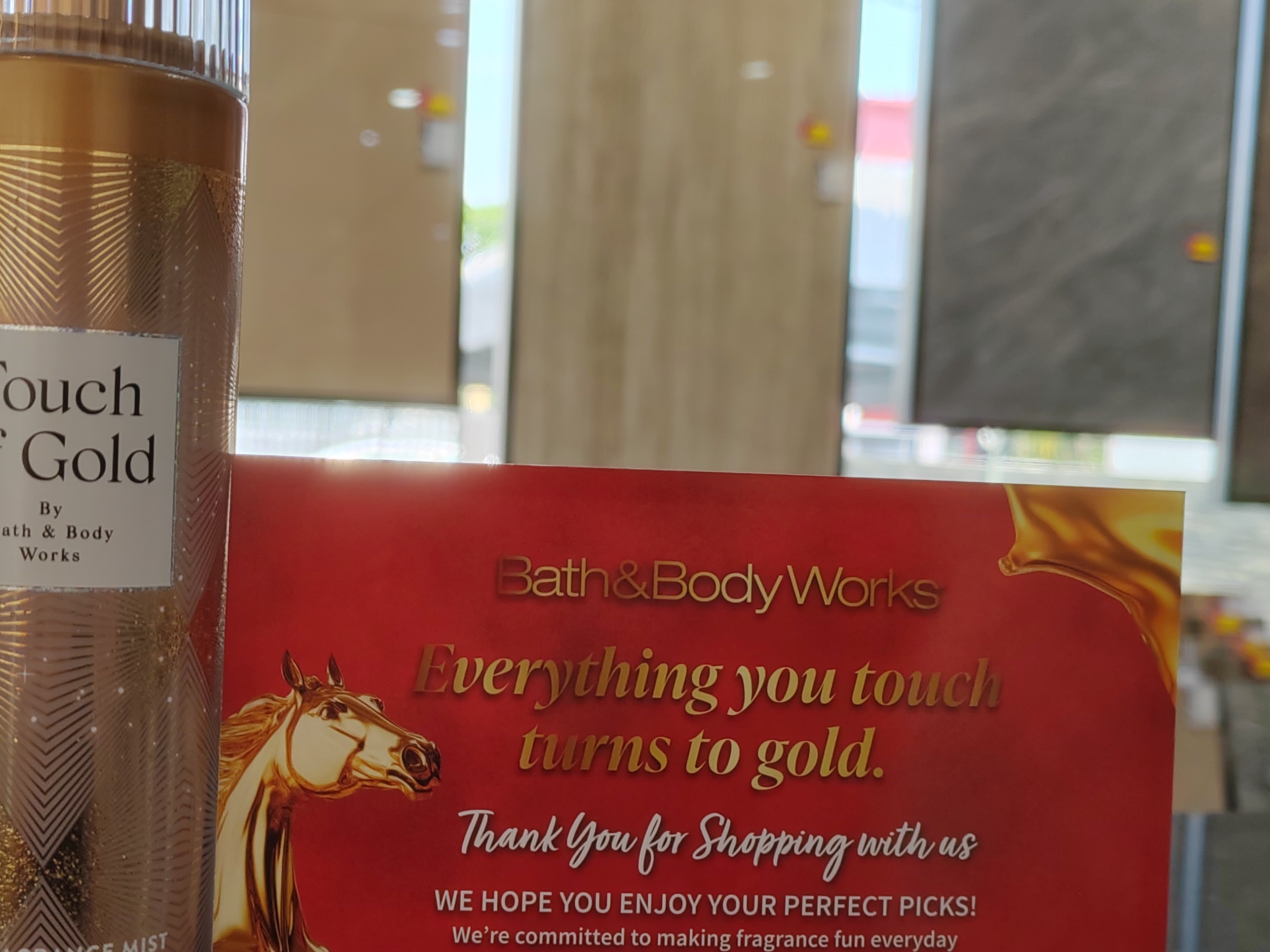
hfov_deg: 43.8
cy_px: 532
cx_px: 563
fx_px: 1578
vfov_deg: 33.6
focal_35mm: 43
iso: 100
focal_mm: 5.52
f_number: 1.9
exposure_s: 1/120
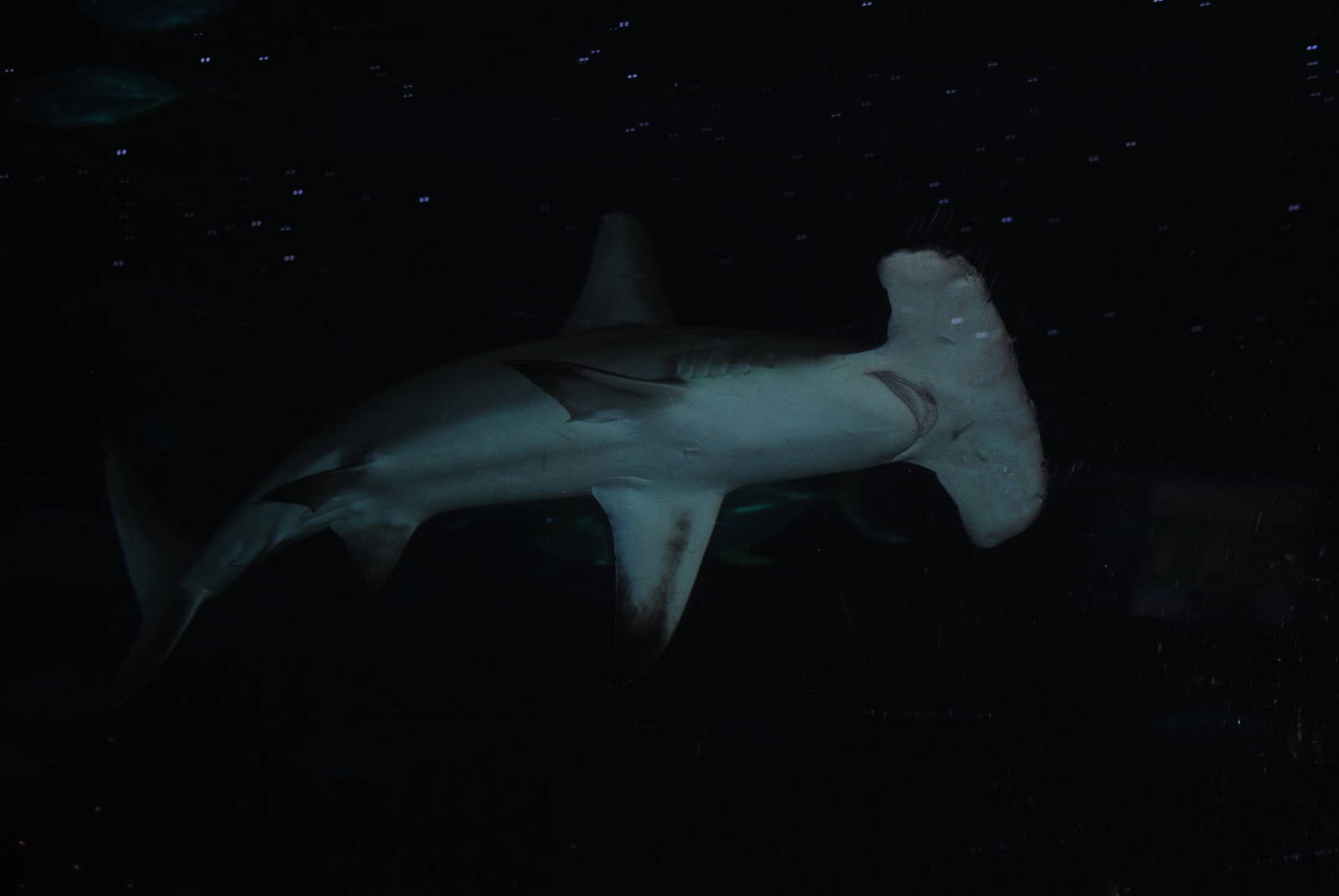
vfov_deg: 12.7
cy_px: 448
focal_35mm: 108
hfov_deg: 18.9
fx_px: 4022
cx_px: 670
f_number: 4.5
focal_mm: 72
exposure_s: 1/60
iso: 200
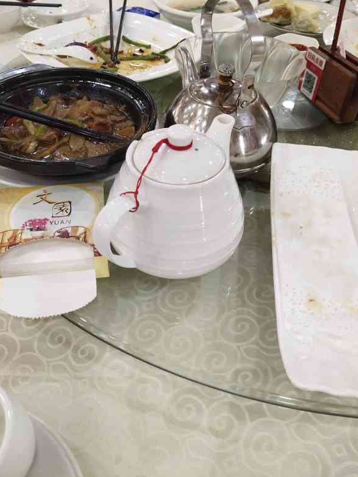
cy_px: 191
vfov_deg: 51.0
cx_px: 164
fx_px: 496
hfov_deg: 39.6
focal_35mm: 36
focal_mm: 4.35
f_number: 1.8
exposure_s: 1/100
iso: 179
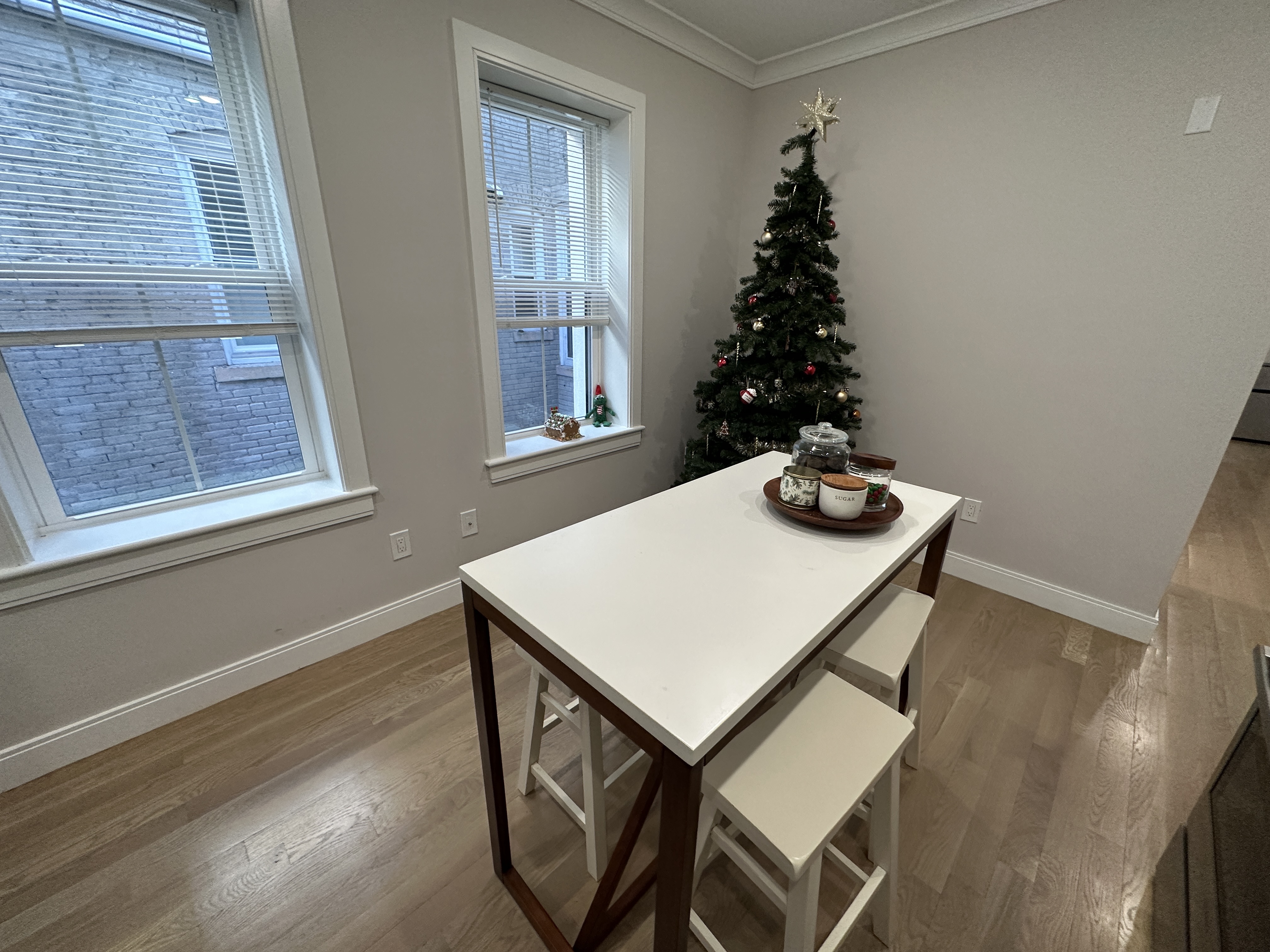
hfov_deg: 102.1
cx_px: 635
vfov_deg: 85.7
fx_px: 514
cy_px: 476
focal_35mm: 14
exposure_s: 1/120
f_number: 2.2
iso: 200
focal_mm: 2.22
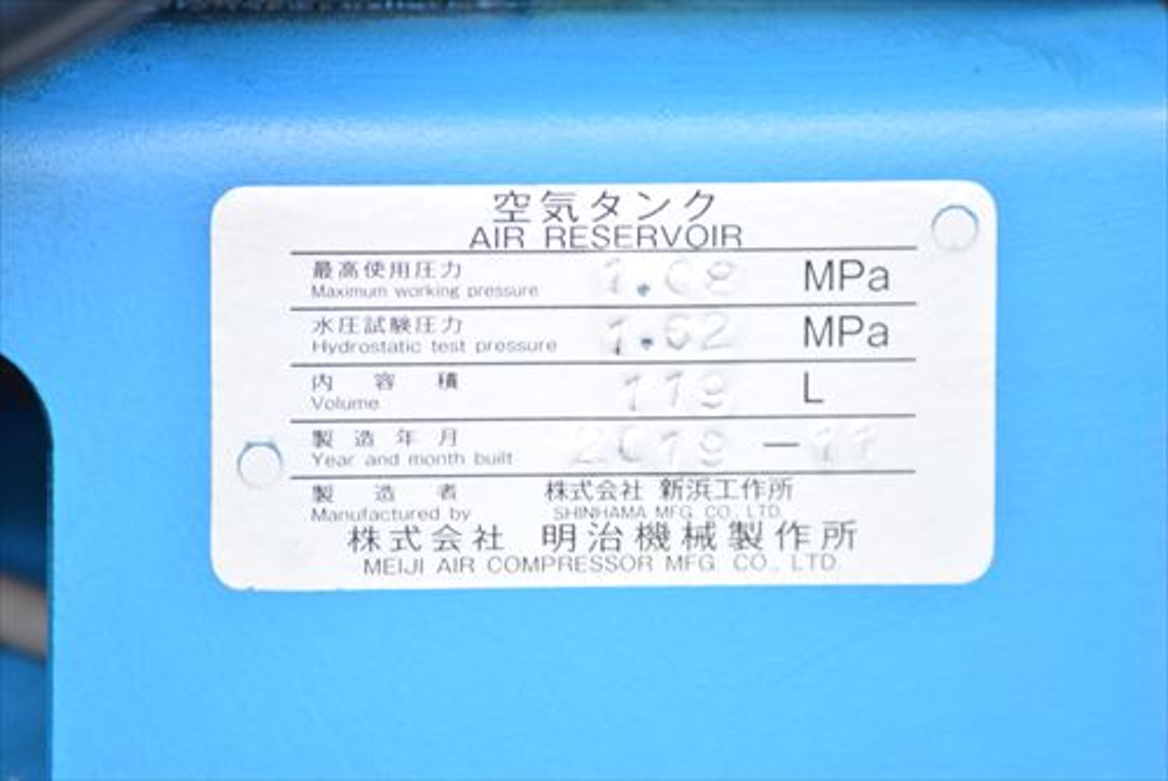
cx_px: 584
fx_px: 13634
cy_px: 390
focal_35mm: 420
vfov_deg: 3.3
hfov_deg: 4.9
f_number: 6.3
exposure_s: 1/40
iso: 1250
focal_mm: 280
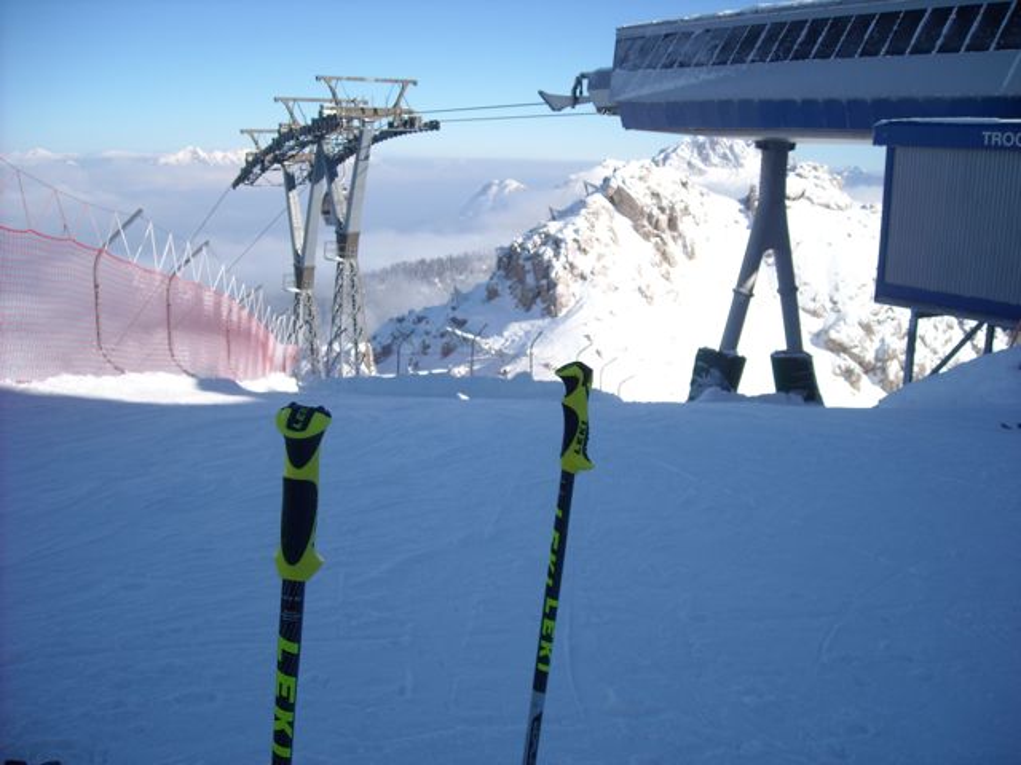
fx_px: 1032
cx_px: 510
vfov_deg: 40.7
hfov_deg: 52.6
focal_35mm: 35
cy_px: 382
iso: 64
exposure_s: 1/384
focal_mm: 5.7
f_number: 5.6
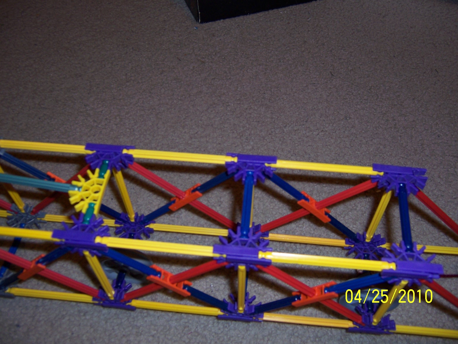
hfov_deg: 55.4
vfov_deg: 42.9
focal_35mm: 33
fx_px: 437
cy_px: 172
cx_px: 229
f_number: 2.8
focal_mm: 5.5
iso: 80
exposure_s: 1/60
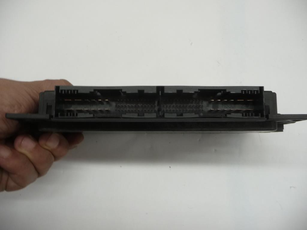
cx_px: 154
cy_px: 115
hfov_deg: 63.4
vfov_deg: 49.7
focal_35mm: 28
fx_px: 248
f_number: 3.3
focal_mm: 4.7
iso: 160
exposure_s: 1/30
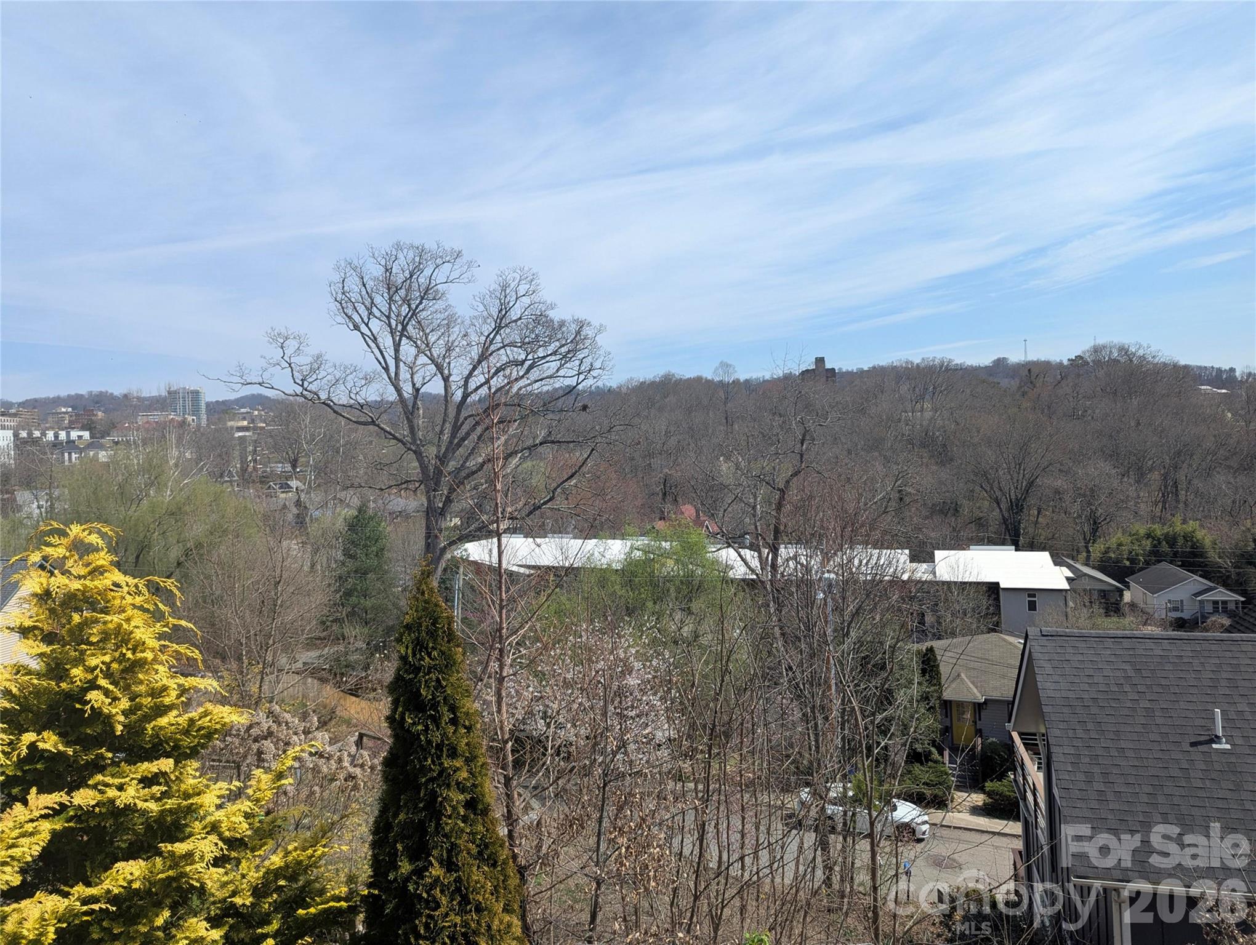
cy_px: 472
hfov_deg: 71.5
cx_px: 628
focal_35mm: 24
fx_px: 872
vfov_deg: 56.9
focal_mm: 6.81
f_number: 1.85
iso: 50
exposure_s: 1/2571
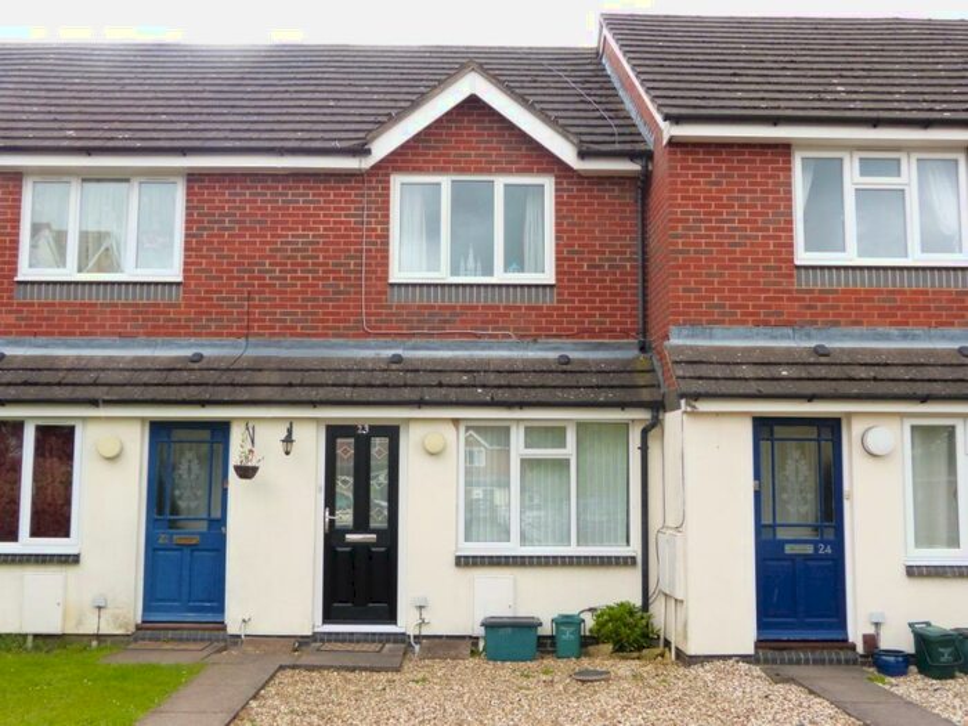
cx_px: 484
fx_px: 1035
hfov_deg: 50.1
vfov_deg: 38.7
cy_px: 363
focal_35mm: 37
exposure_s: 1/250
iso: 400
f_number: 4
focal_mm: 6.5
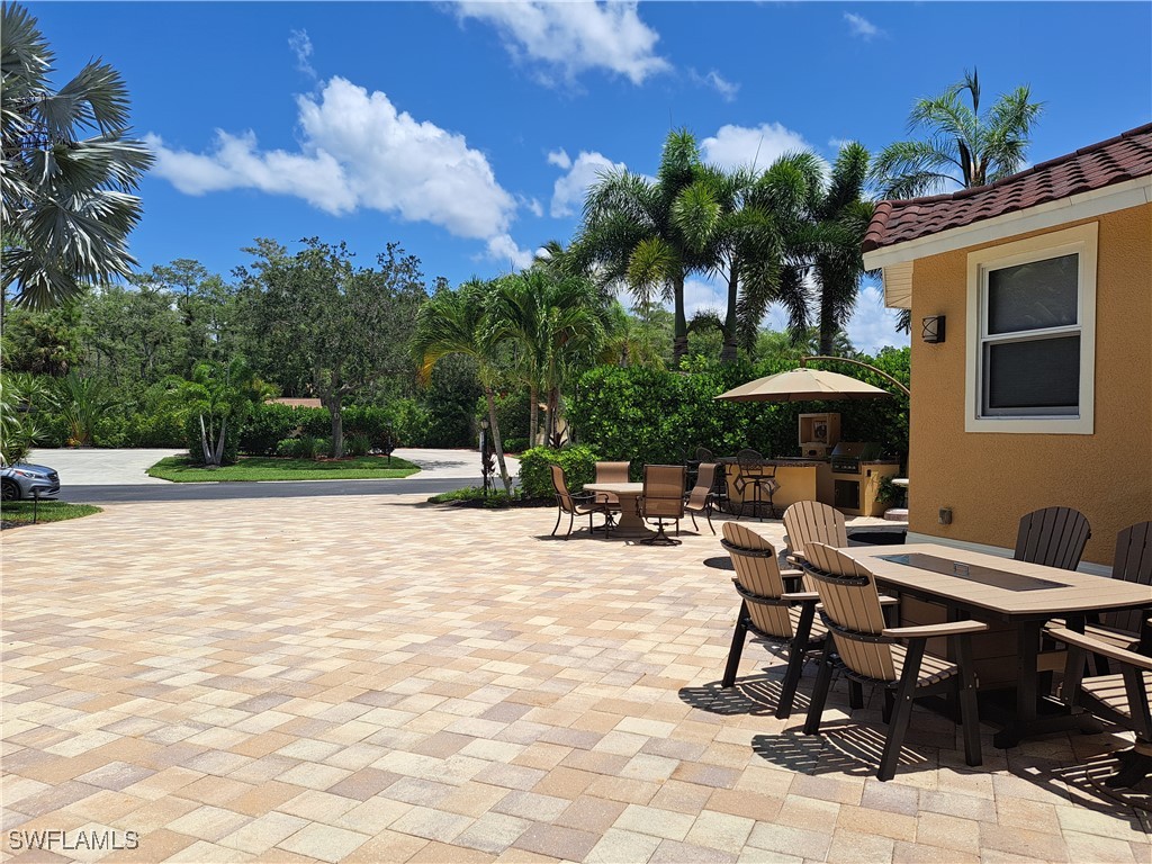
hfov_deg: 71.6
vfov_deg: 56.8
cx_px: 576
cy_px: 432
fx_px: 799
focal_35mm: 24
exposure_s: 1/2132
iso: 50
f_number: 1.8
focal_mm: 5.23
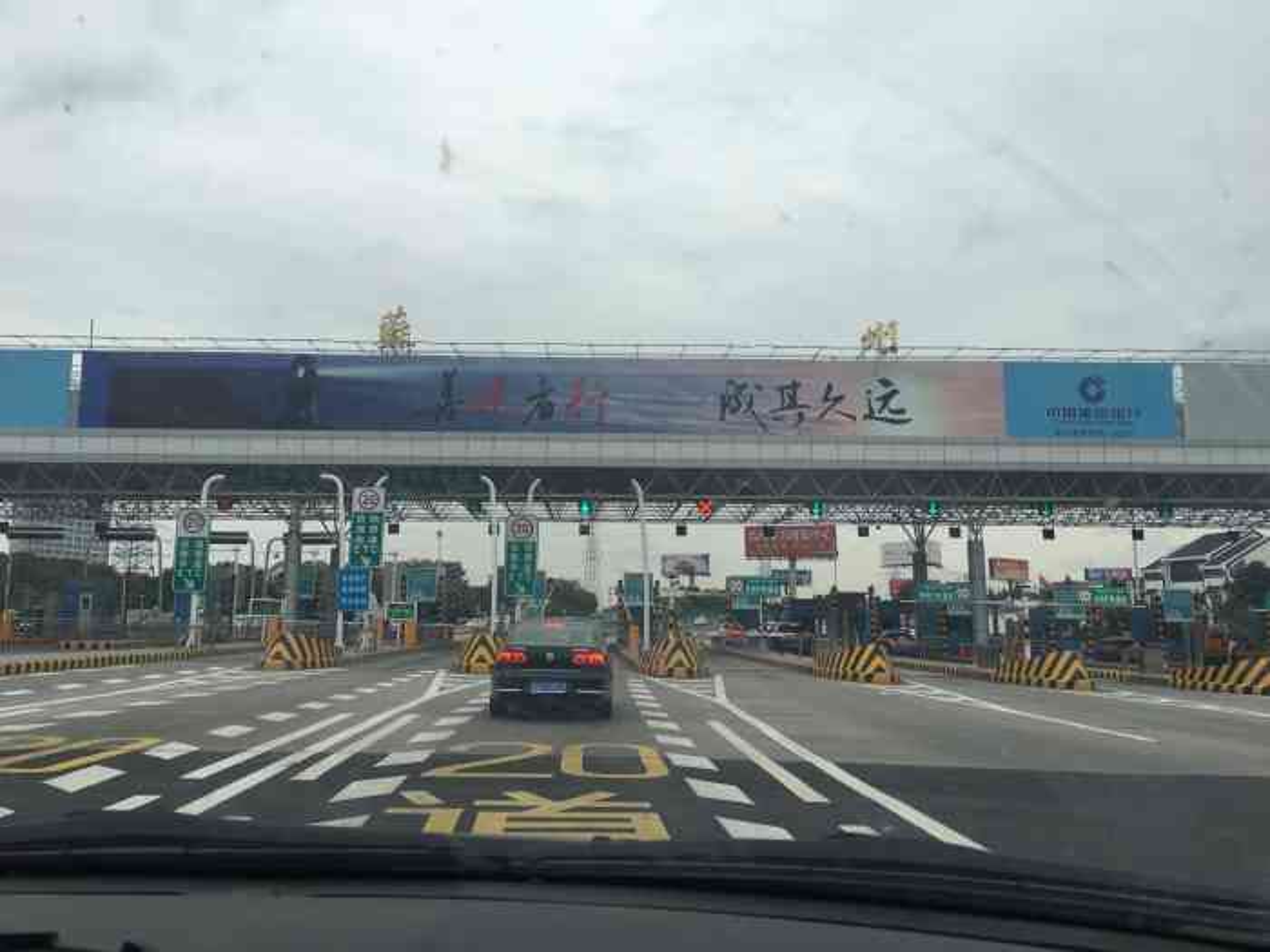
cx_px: 635
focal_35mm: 29
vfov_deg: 48.2
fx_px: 1064
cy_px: 476
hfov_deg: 61.7
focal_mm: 4.15
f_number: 2.2
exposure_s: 1/746
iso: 25
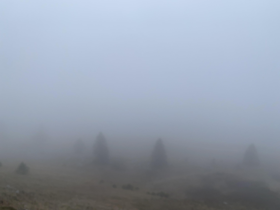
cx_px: 140
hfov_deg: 67.3
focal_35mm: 26
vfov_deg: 53.1
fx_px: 210
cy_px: 105
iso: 32
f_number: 1.8
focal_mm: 4.25
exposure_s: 1/965
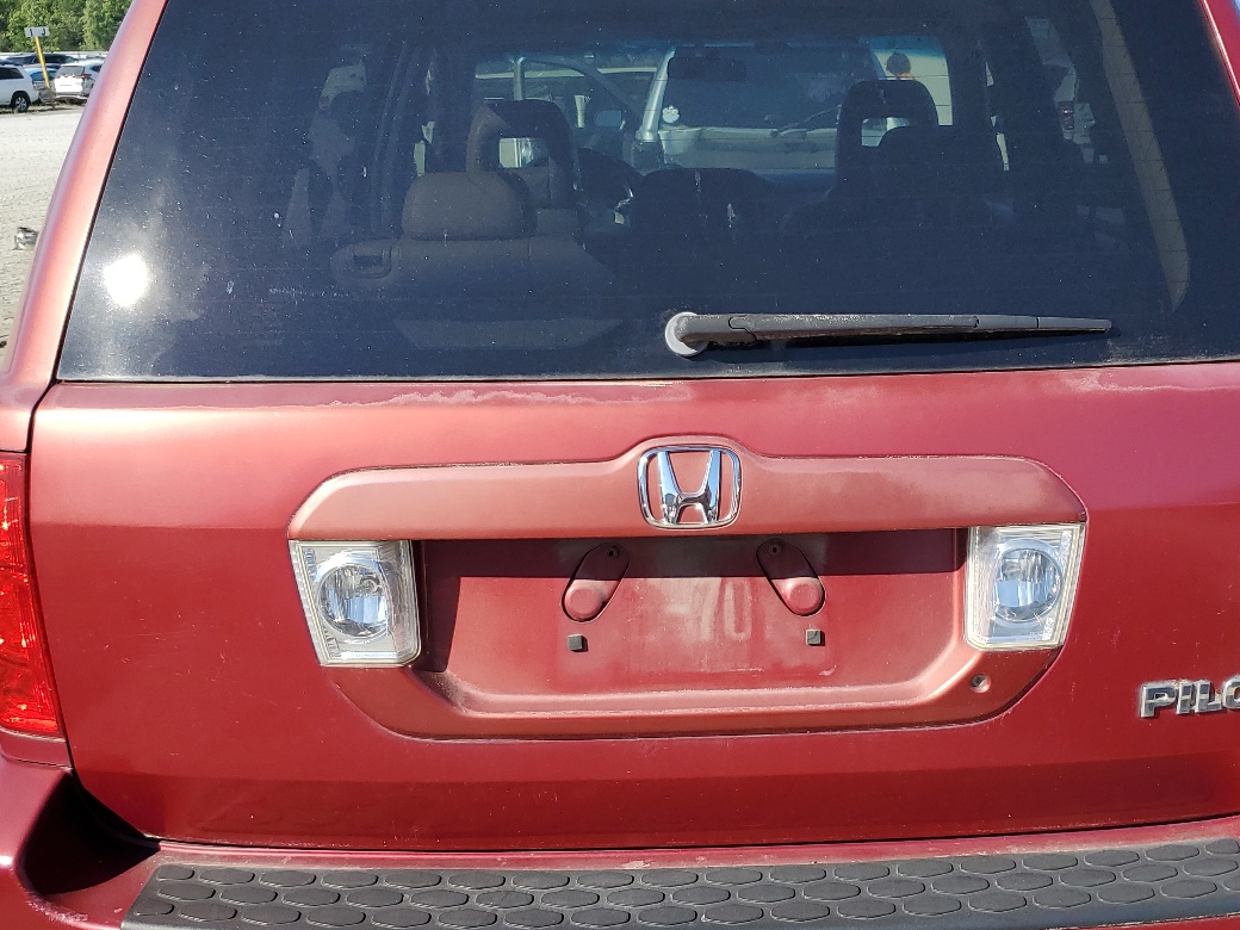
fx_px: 1433
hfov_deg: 46.4
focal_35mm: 40
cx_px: 765
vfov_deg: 35.9
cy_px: 509
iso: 50
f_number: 1.5
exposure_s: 1/2000
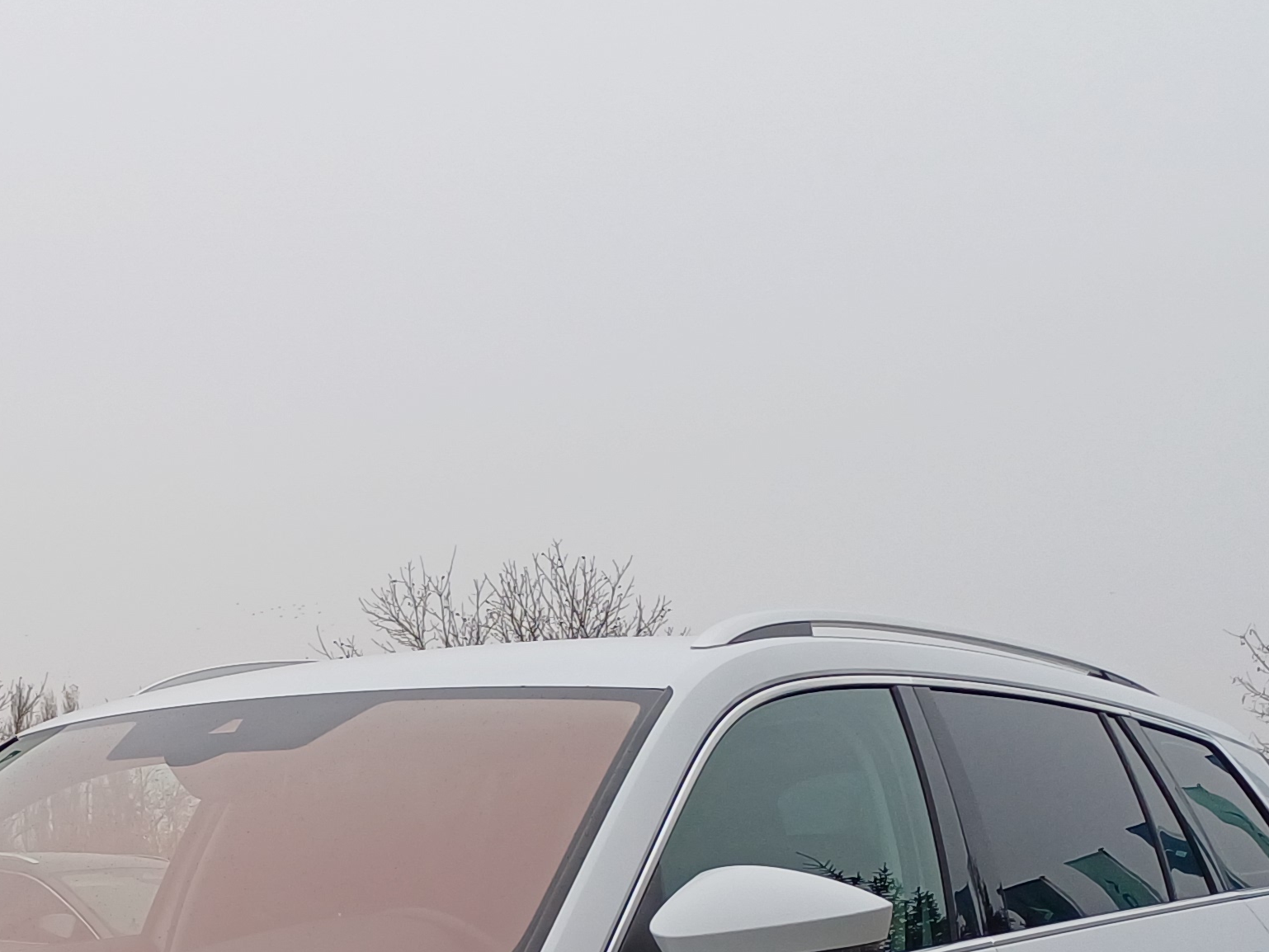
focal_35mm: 65
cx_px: 96
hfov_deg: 28.5
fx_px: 2383
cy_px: 1082
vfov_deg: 21.3
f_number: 1.8
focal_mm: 4.65
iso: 64
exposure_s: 1/100
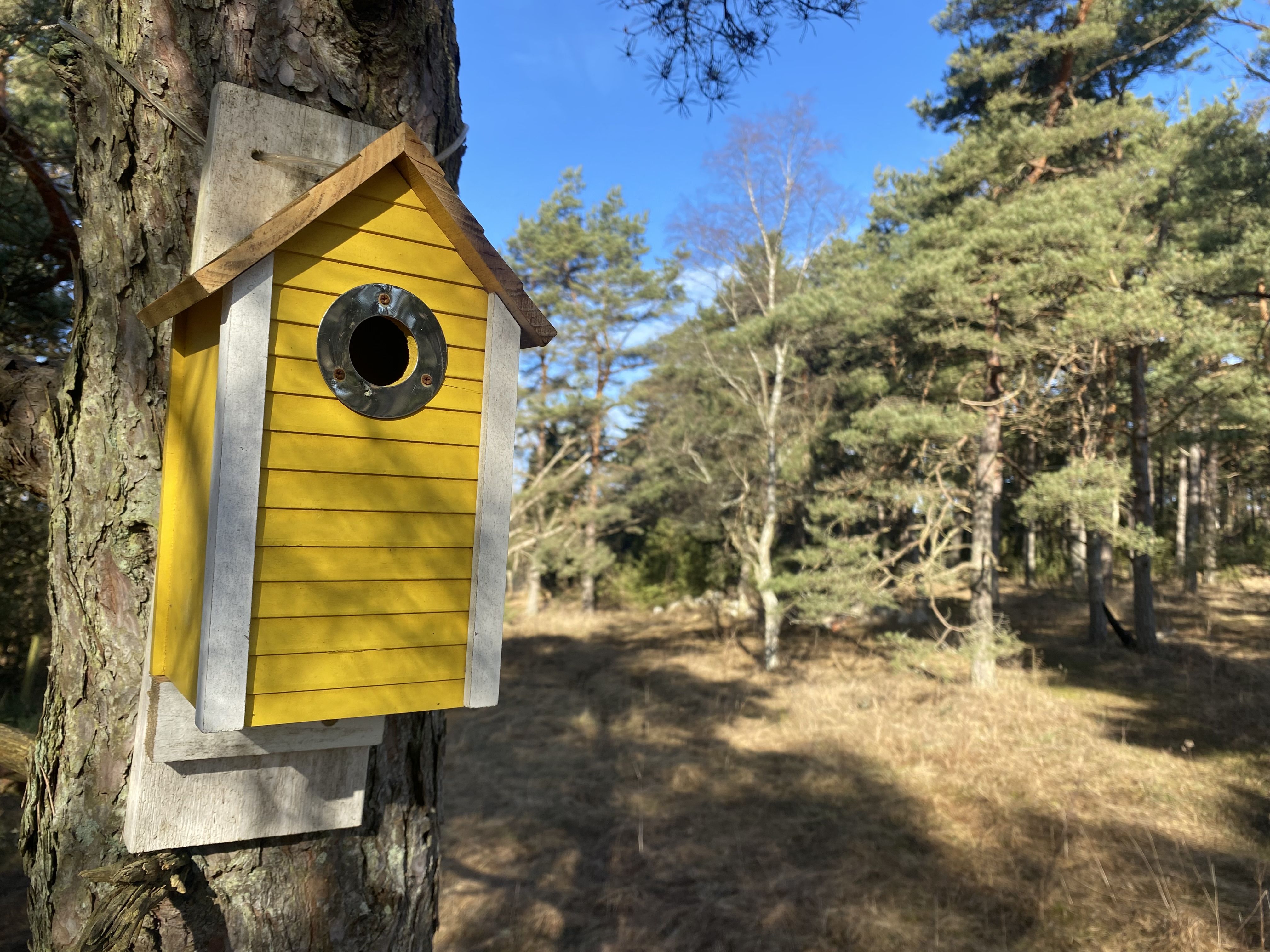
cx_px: 635
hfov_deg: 67.3
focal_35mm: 26
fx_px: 954
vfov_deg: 53.1
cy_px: 476
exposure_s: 1/942
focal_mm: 4.25
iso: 32
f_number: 1.8
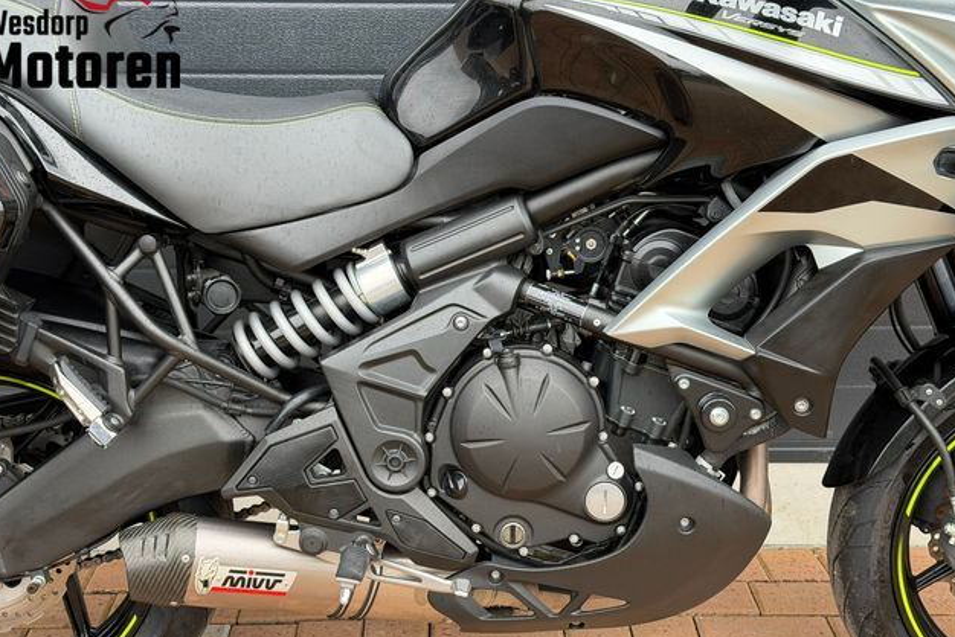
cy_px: 352
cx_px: 473
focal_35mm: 51
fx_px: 1353
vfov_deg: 26.5
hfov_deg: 38.9
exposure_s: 1/176
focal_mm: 6.76
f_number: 1.78
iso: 64
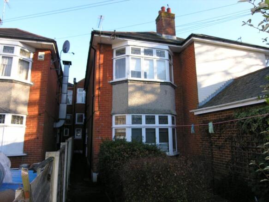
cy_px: 101
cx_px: 134
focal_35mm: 24
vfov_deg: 56.8
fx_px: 186
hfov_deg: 71.6
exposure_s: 1/132
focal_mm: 6.1
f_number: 4.1
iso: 71
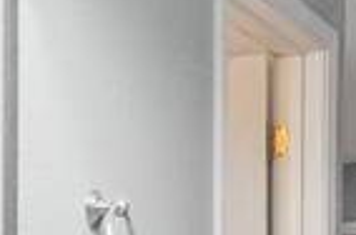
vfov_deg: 9.6
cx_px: -308
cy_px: 392
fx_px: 1347
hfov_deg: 13.4
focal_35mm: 136
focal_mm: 18.9
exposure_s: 1/2.5
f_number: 9
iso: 250
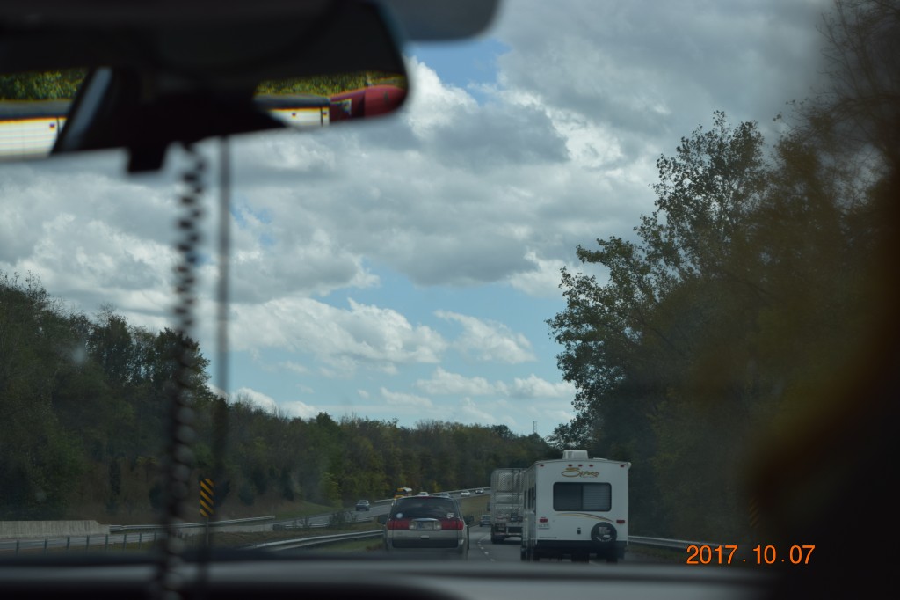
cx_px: 450
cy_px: 300
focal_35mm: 82
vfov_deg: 16.5
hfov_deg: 24.6
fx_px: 2062
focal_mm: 55
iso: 200
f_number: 5.6
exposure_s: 1/1250
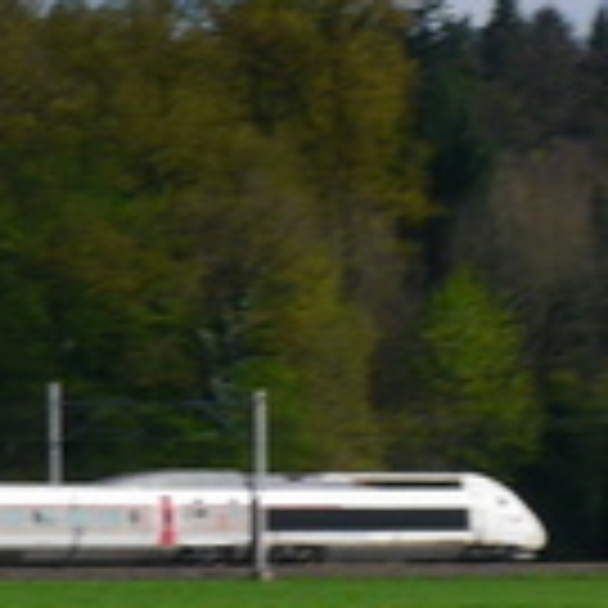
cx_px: -1734
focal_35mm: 440
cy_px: 329
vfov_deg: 4.0
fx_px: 8743
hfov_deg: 3.8
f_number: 9
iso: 160
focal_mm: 28
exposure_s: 1/400
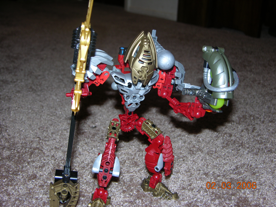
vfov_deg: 27.0
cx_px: 138
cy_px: 104
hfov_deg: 35.5
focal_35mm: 54
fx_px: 431
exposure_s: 1/60.1
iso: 50
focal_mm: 13.7
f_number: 3.1
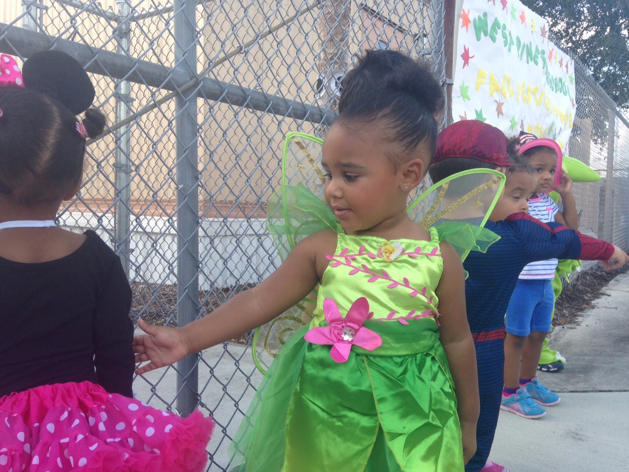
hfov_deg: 55.4
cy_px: 236
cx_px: 314
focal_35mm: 33
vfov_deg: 42.9
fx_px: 600
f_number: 2.4
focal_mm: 4.12
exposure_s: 1/266
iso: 50
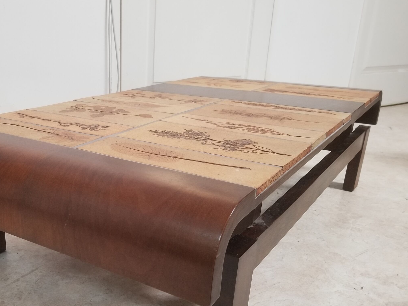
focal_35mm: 37
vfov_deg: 38.3
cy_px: 199
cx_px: 130
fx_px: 436
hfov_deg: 49.1
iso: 250
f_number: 1.7
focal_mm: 4.25
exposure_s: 1/20
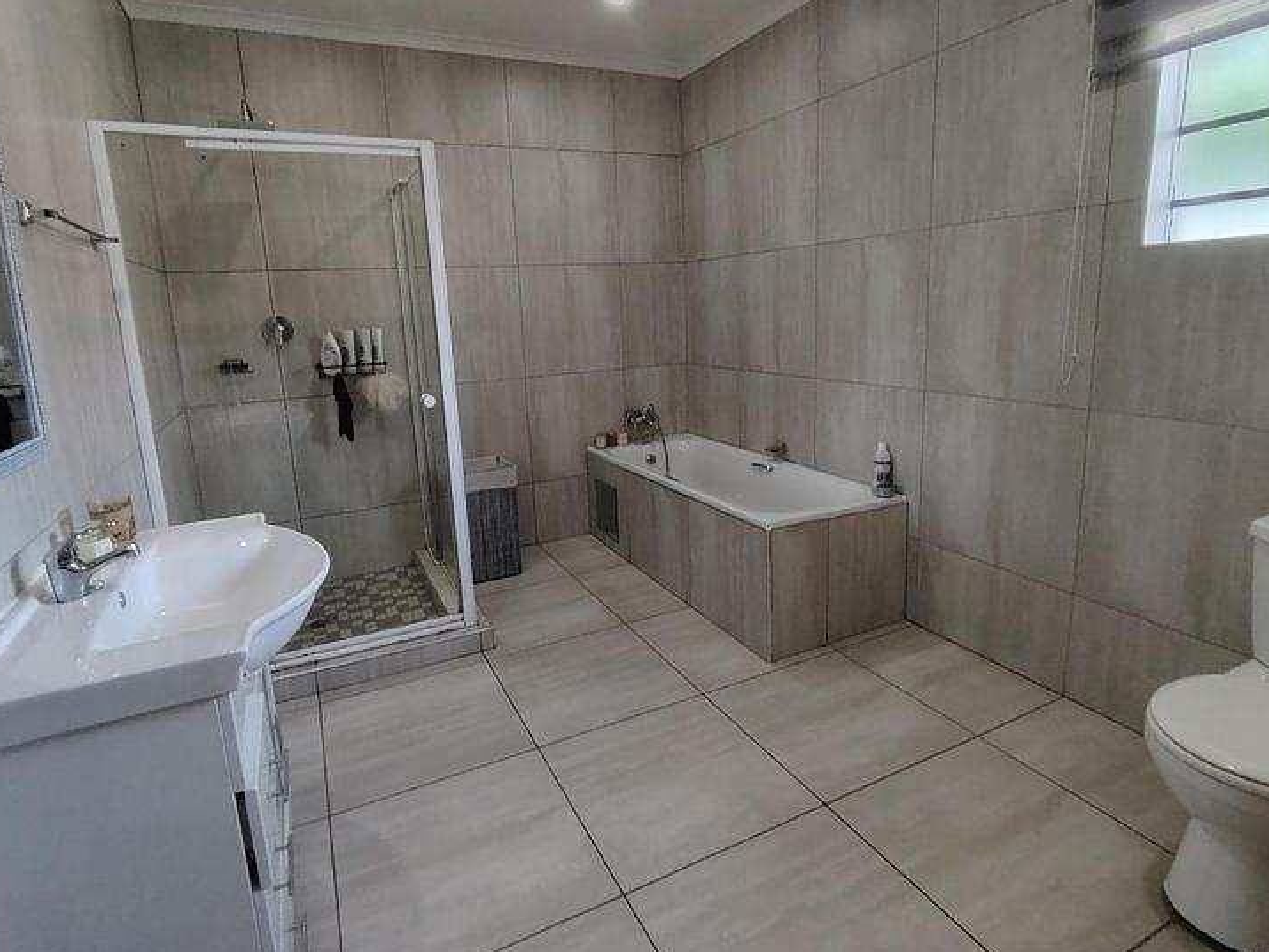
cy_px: 441
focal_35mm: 19
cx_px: 604
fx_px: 697
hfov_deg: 84.6
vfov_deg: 68.6
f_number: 2.2
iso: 121
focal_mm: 1.42
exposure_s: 1/50
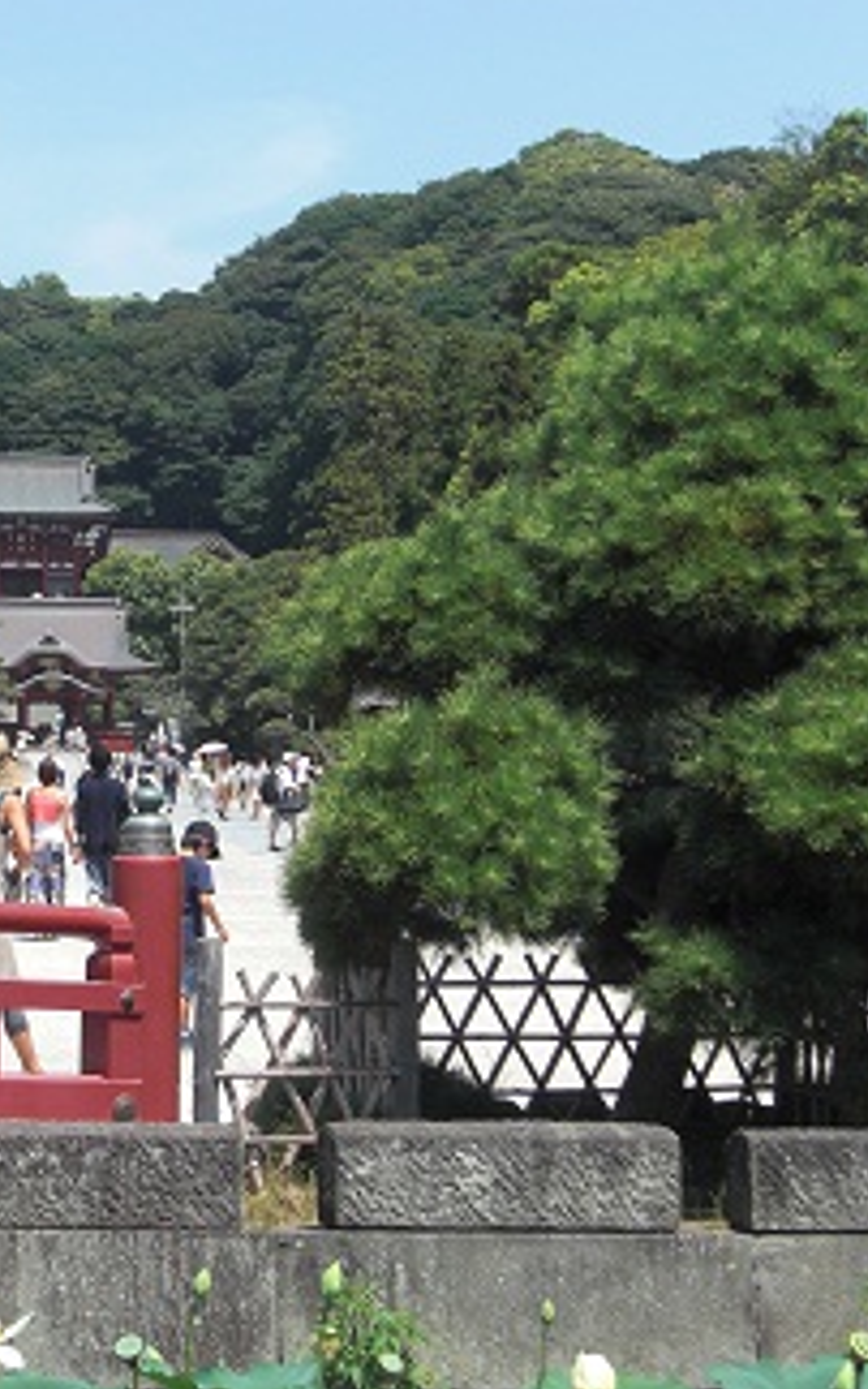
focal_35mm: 79
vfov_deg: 26.1
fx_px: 2989
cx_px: 60
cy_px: 686
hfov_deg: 16.3
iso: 50
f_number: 3.6
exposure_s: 1/400
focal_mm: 9.8
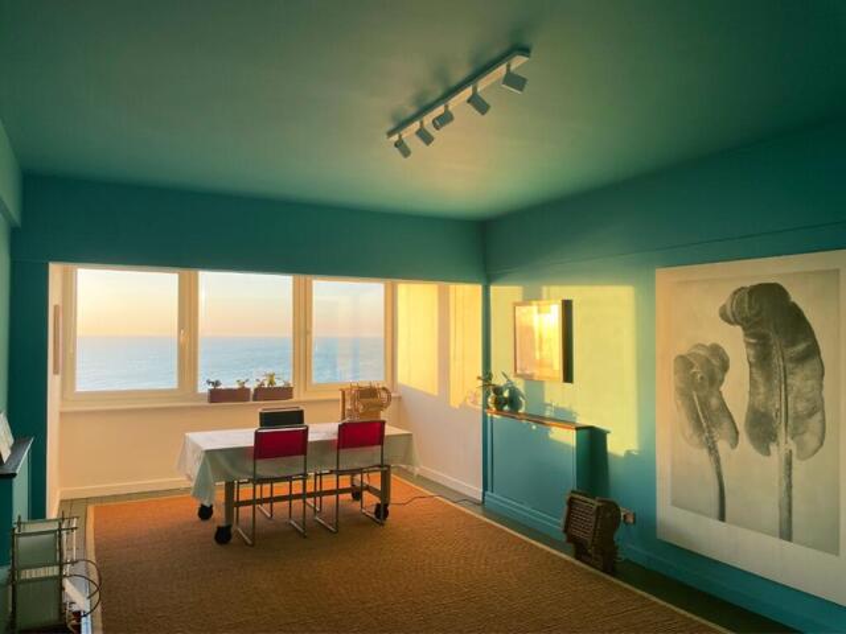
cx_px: 423
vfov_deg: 53.1
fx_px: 635
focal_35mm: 26
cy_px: 317
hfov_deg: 67.3
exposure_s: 1/155
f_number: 1.6
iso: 32
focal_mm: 4.2
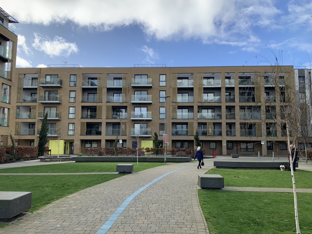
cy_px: 117
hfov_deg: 61.7
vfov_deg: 48.2
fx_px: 261
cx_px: 156
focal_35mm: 29
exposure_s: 1/1342
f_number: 1.8
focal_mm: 3
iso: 16
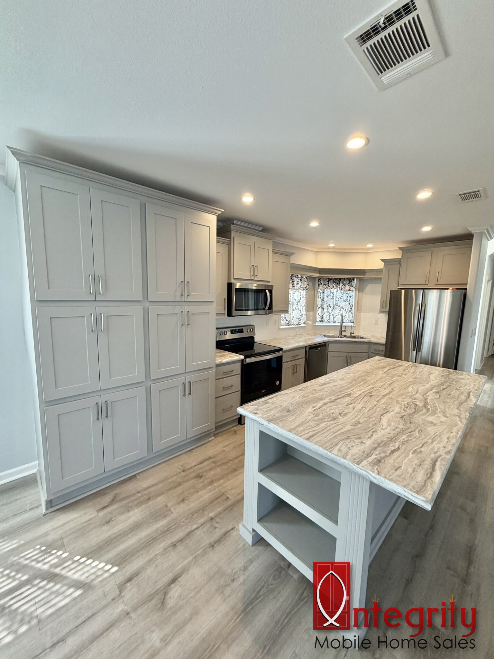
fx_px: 266
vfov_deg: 102.1
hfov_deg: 85.7
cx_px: 247
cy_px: 330
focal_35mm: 14
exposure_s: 1/120
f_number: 2.2
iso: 200
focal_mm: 2.22
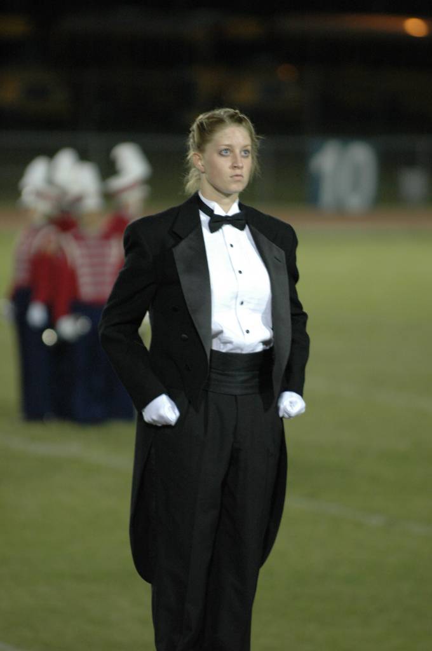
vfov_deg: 6.9
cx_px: 216
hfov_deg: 4.6
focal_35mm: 300
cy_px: 326
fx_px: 5414
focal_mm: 200
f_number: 2.8
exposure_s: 1/60
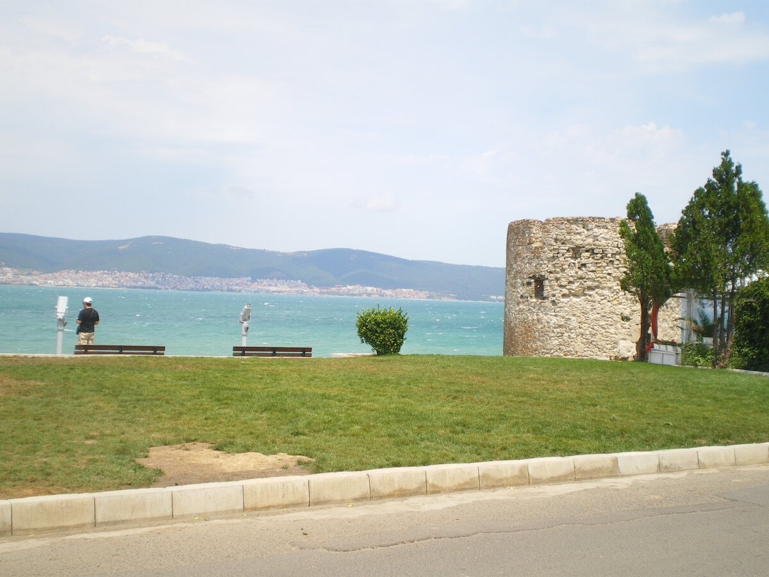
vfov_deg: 30.3
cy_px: 288
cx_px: 384
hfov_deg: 39.7
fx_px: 1066
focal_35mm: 48
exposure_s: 1/250
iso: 50
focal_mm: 8.4
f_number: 5.2
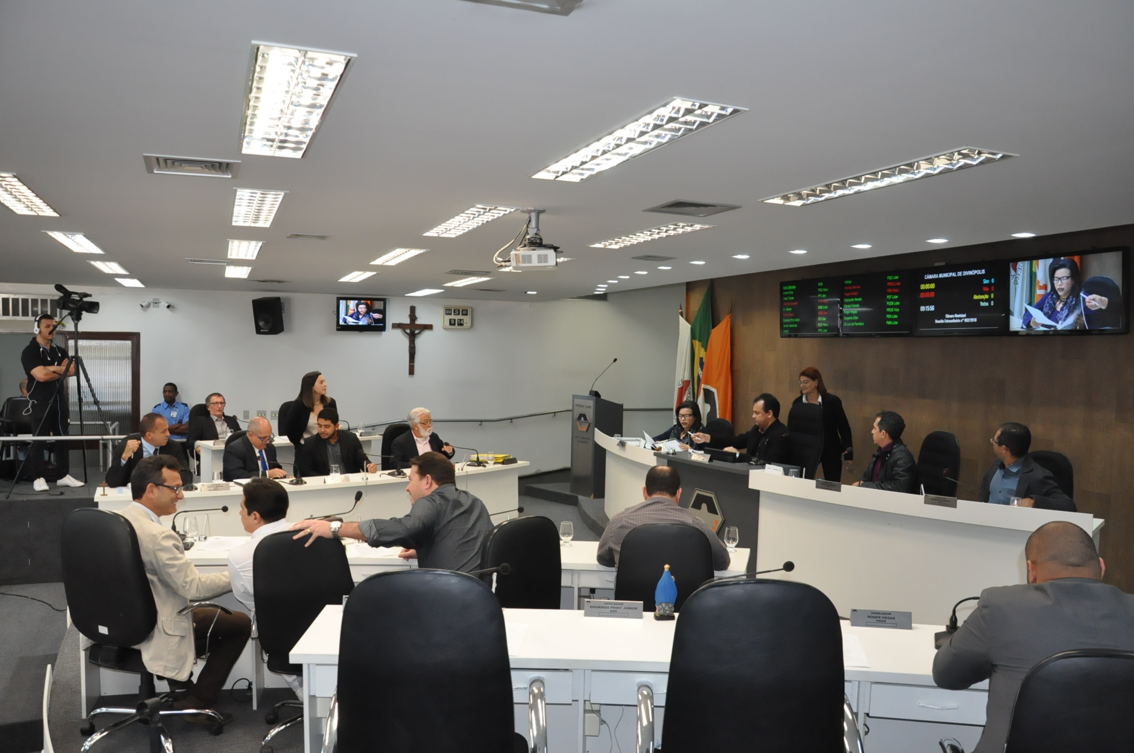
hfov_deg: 67.4
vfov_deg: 47.8
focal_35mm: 27
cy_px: 376
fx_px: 849
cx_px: 567
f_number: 6.3
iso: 2000
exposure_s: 1/200
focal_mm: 18
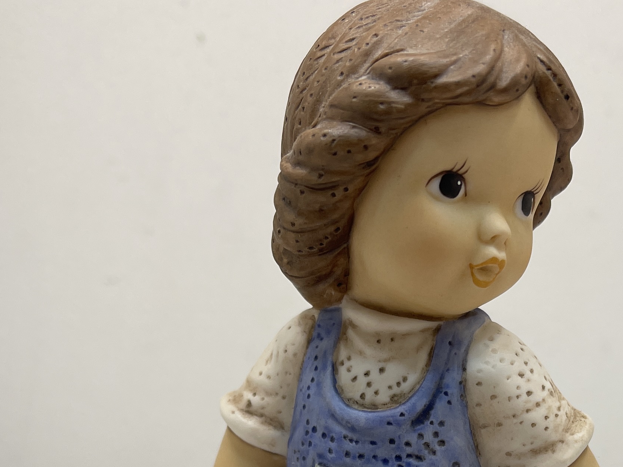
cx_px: 418
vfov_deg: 22.7
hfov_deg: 31.9
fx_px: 1080
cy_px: 536
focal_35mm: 60
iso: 32
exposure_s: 1/237
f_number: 1.6
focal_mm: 5.1
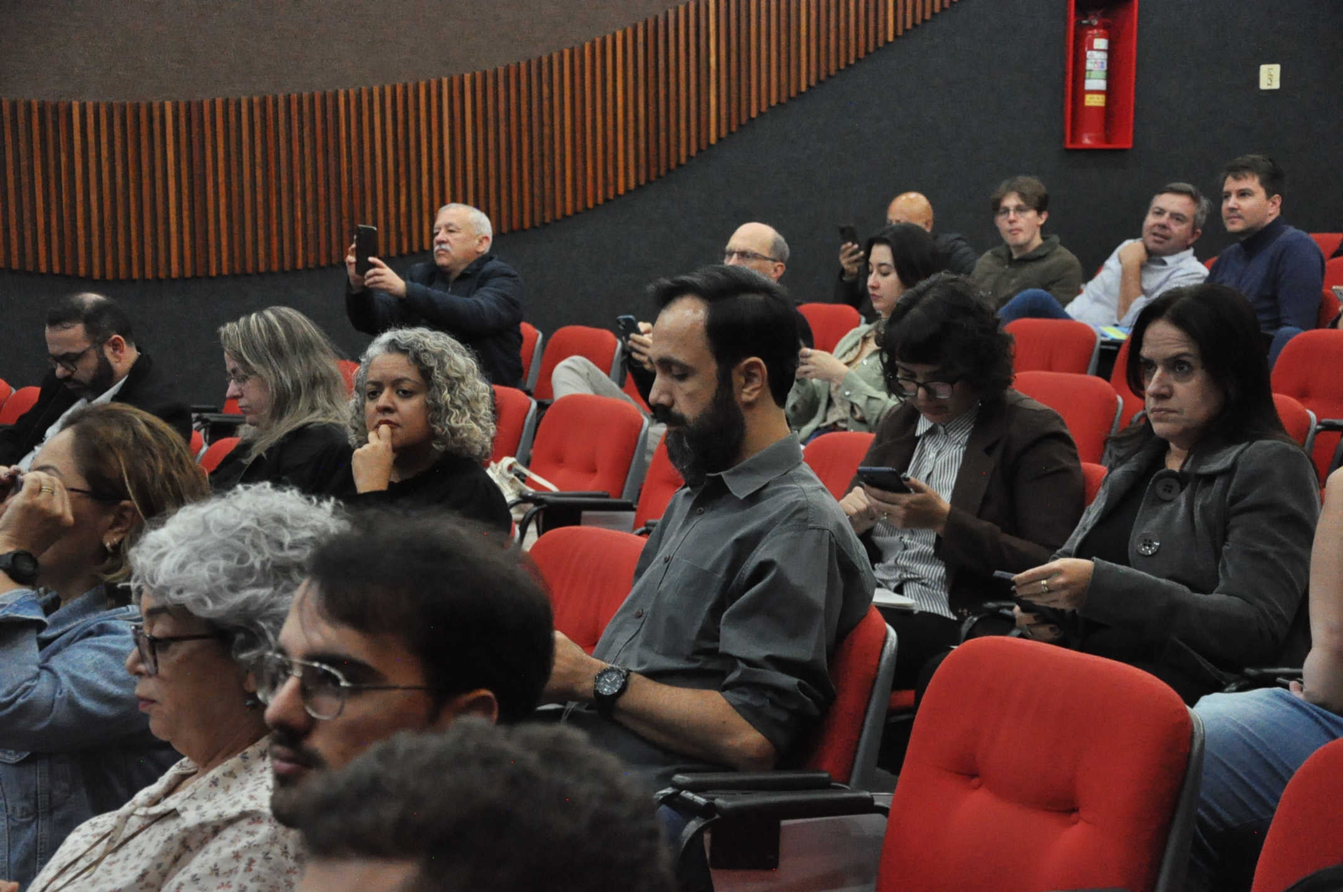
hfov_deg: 29.9
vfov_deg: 20.1
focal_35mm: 68
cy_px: 446
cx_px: 672
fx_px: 2515
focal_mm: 45
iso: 3200
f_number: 4.8
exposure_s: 1/100
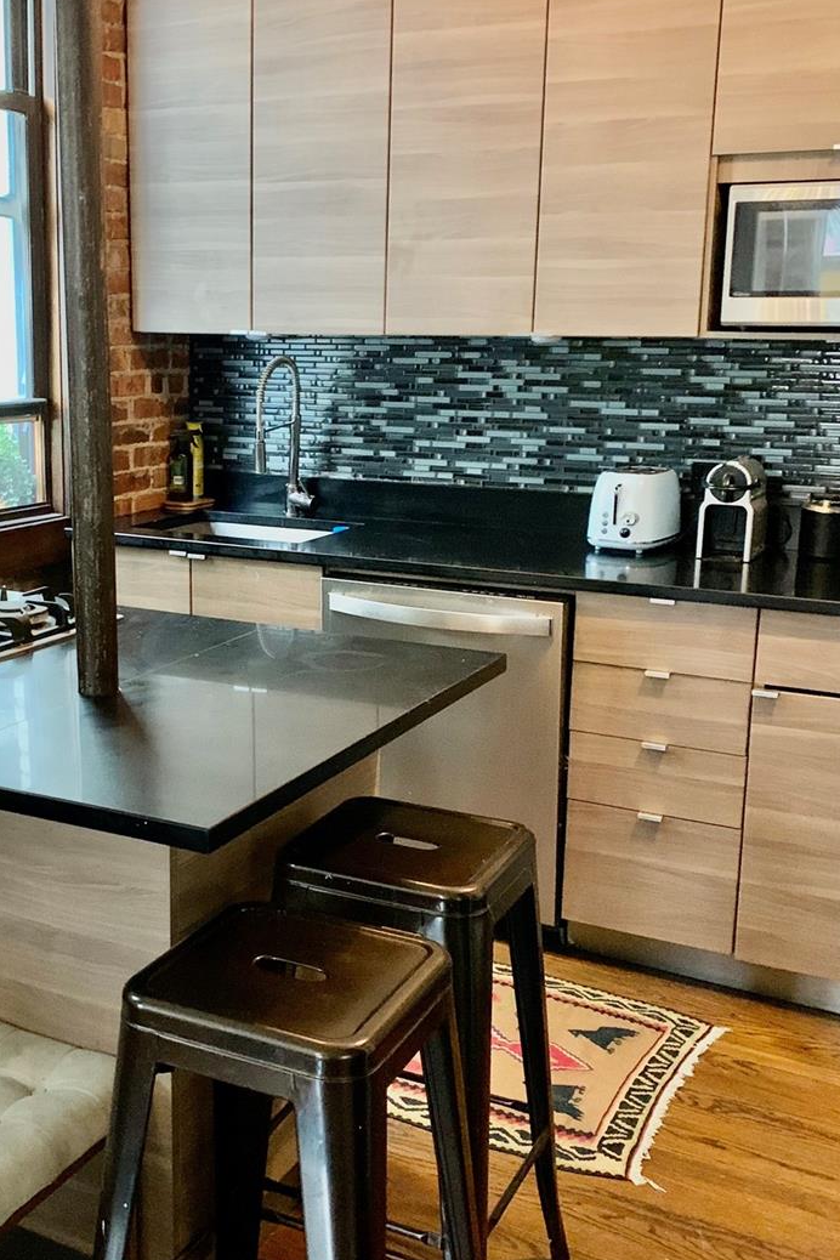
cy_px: 649
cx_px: 248
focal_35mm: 40
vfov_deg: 48.5
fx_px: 1400
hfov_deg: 33.0
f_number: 1.8
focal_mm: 4.25
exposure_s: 1/30
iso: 640
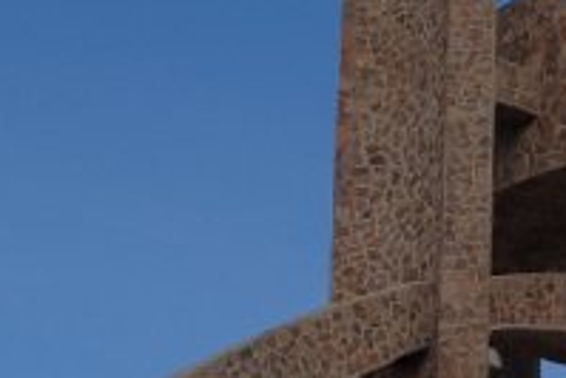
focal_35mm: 176
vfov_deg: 7.6
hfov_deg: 11.3
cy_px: 601
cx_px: 799
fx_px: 2769
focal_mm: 23
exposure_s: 1/4000
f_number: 6.4
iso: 800
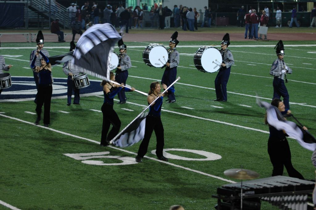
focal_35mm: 153
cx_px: 158
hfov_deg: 13.4
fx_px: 1341
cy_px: 105
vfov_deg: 8.9
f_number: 2.8
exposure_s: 1/60
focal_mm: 102
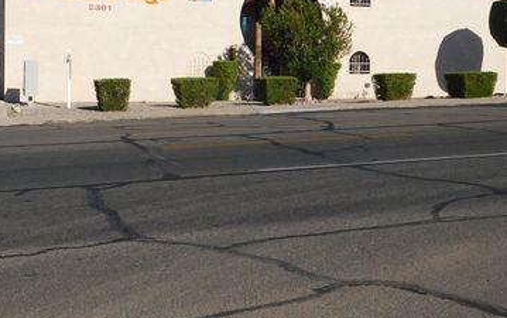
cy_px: 70
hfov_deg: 34.5
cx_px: 280
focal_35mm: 59
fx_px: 816
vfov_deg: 21.8
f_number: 7.2
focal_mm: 7.1
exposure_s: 1/640
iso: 125
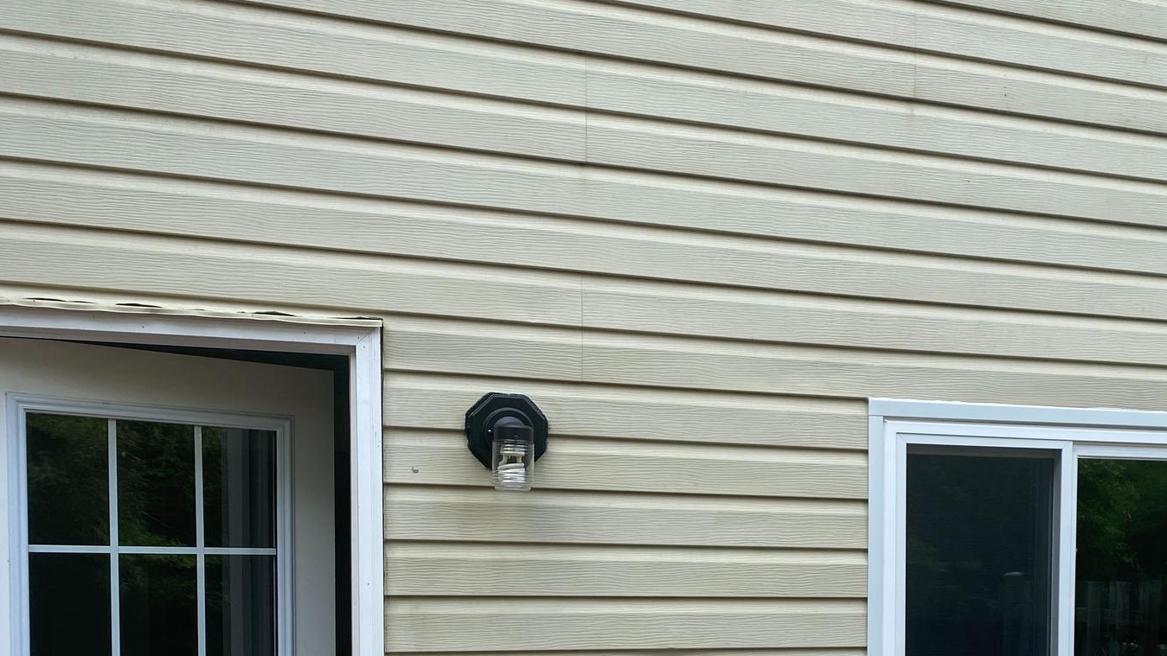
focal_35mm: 43
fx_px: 1331
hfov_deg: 46.2
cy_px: 634
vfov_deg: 26.4
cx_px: 827
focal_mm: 4.25
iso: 32
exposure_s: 1/890
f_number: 1.8
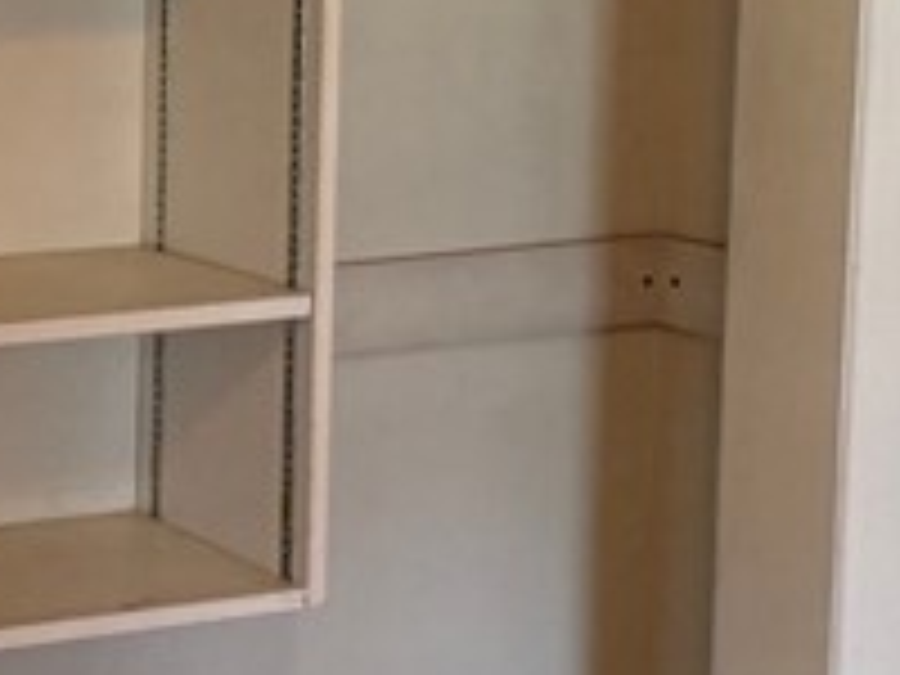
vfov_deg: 12.0
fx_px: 3198
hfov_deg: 15.4
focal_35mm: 123
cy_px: 158
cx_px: -212
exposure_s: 1/60
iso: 320
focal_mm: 6.76
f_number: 1.78
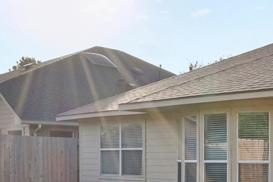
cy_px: 146
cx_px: 323
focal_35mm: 59
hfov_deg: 29.4
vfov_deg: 22.7
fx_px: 448
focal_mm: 16
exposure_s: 1/2500
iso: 3200
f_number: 9
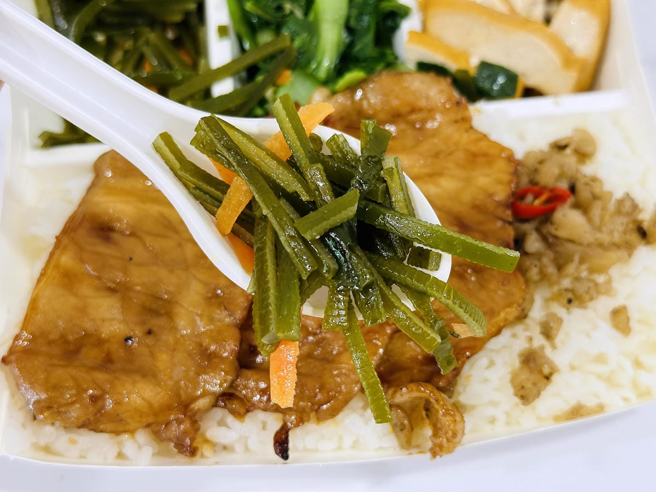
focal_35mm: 48
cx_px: 328
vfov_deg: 30.3
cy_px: 246
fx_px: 910
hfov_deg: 39.7
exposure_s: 1/120
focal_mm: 6.86
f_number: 1.78
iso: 160
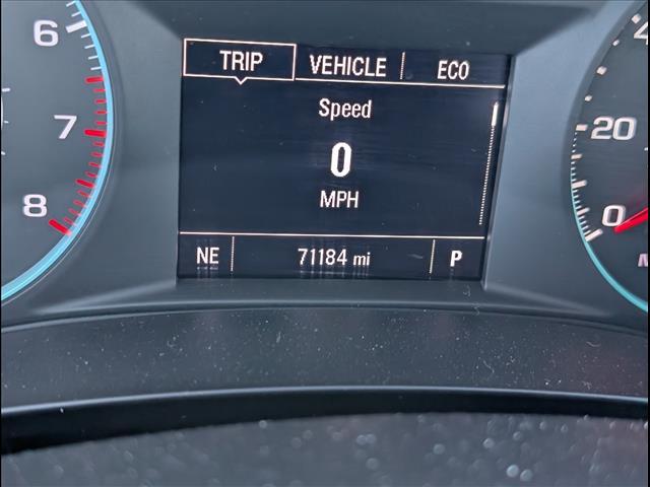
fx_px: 920
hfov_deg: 38.9
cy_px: 244
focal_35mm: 49
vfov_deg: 29.7
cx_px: 325
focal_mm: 6.9
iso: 486
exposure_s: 1/227
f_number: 1.68
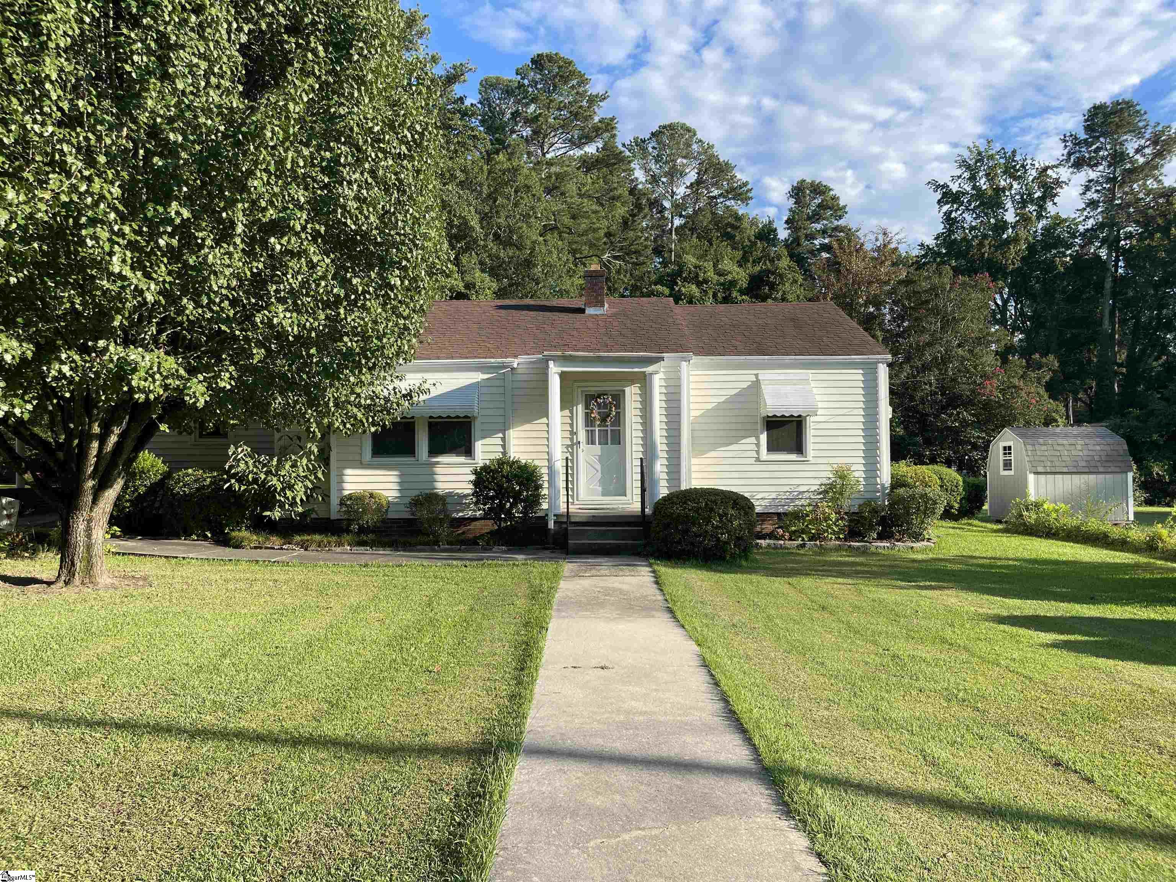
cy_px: 441
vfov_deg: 54.9
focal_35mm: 25
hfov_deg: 69.4
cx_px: 588
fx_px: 849
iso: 32
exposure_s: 1/1597
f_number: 1.6
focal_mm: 5.1
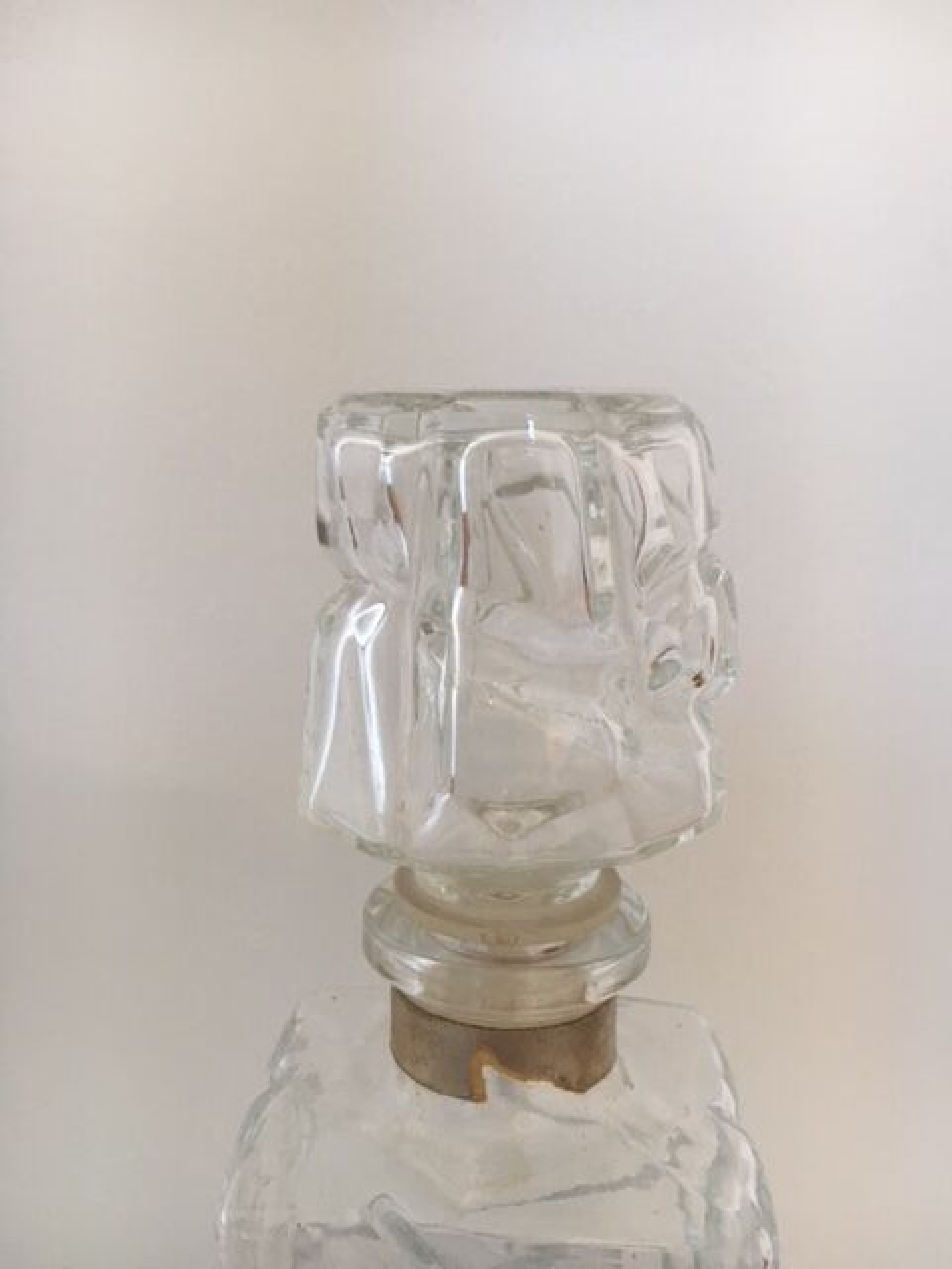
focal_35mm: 29
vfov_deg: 61.7
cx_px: 476
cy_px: 634
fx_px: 1063
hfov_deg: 48.2
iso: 50
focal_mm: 4.15
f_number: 2.2
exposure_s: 1/33
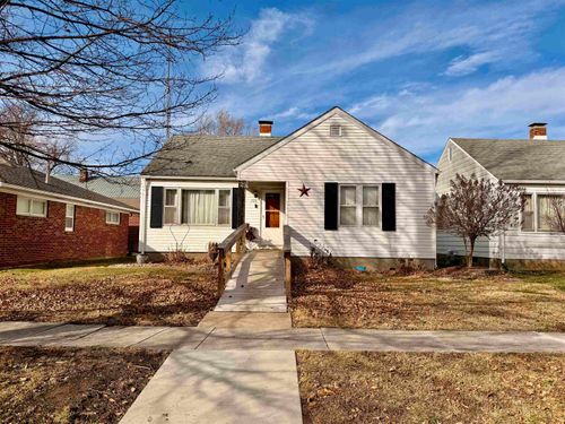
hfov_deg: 71.6
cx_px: 282
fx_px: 392
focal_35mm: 24
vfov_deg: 56.8
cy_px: 212
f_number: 1.78
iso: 80
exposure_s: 1/6173
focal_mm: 6.76
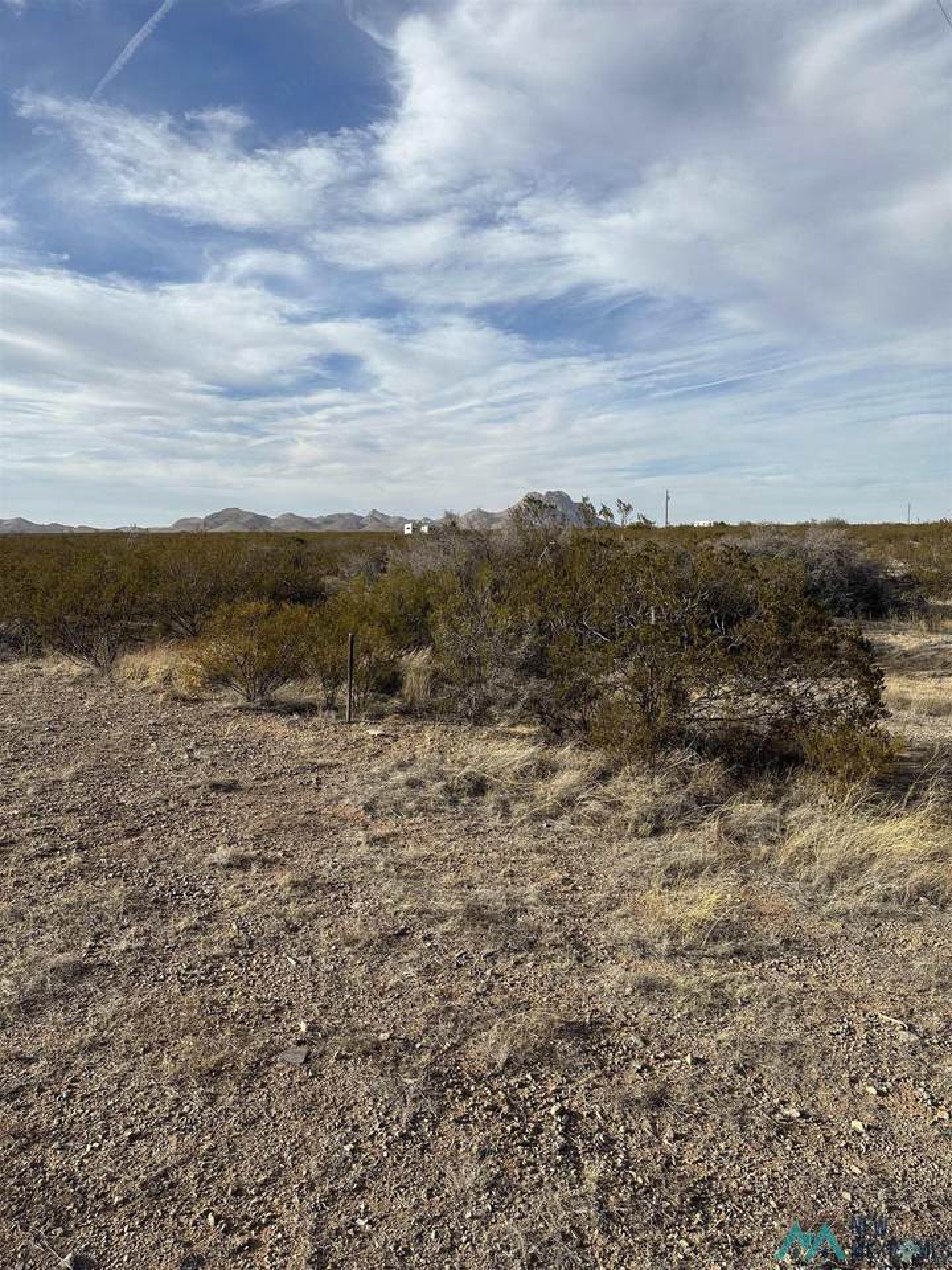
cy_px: 635
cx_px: 476
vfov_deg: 71.6
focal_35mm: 24
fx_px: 880
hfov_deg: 56.8
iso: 80
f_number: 1.78
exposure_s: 1/5000
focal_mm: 6.86
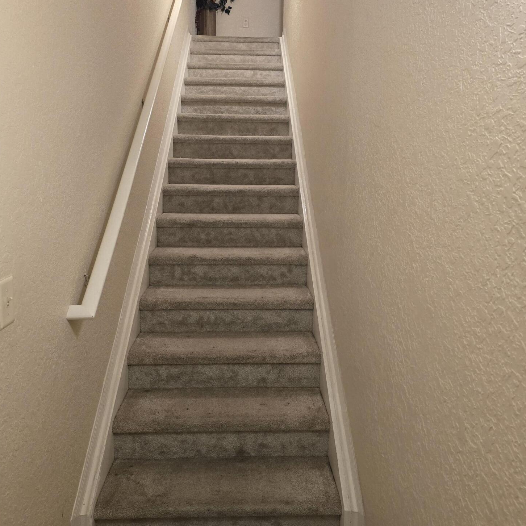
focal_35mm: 28
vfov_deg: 57.2
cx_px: 261
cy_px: 233
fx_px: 481
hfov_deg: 57.3
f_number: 1.7
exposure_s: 1/60
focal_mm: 6.3
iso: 640
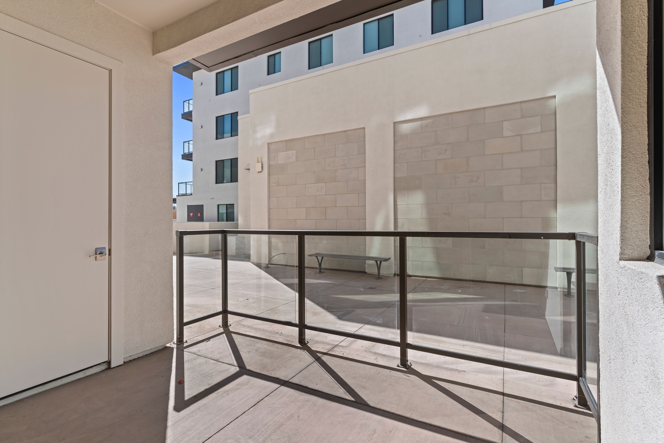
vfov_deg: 70.4
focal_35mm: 17
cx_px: 332
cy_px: 222
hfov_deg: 93.3
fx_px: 314
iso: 200
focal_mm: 17
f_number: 8
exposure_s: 1/80
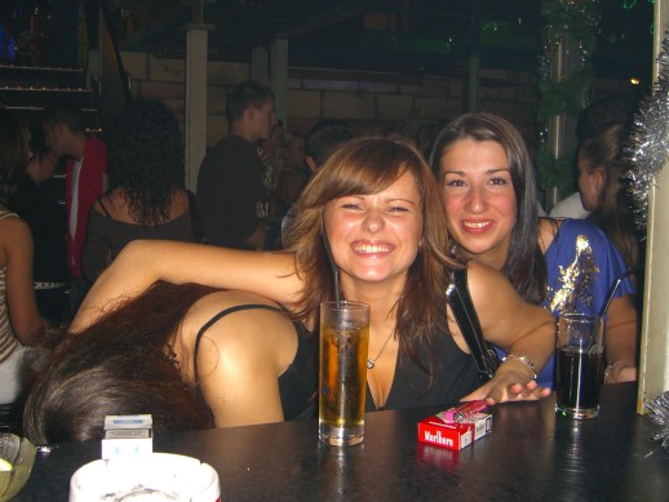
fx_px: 851
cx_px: 289
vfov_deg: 32.9
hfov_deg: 42.8
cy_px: 216
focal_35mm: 44
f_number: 2.8
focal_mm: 7.9
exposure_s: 1/60
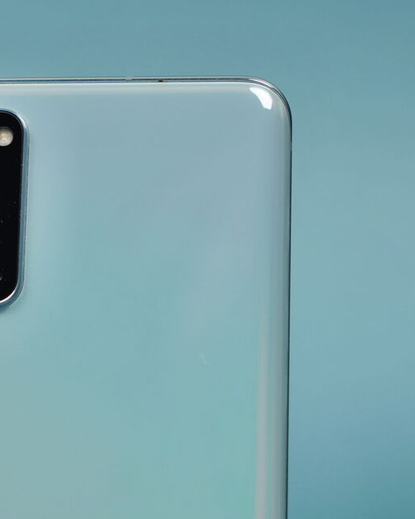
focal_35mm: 99
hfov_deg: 15.5
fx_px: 1519
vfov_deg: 19.4
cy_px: 260
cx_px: 83
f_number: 6.3
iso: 640
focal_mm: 70
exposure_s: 1/160
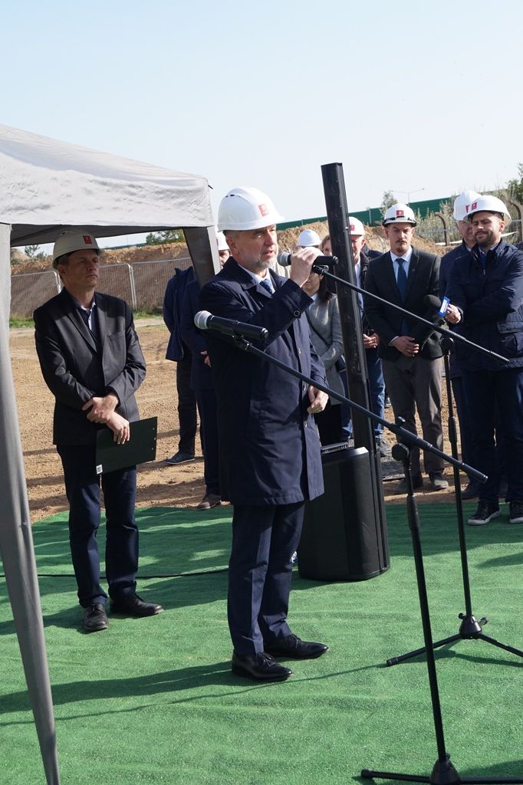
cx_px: 262
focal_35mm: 52
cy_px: 392
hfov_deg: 25.7
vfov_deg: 37.9
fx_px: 1145
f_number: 9
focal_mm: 35
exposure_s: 1/800
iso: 800
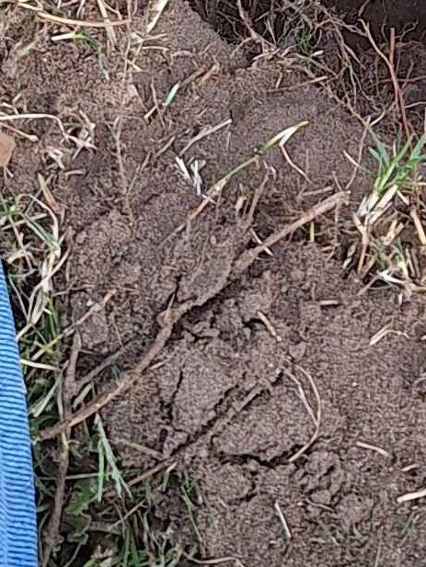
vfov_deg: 11.6
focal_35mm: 152
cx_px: 489
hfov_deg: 9.6
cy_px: -572
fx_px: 2493
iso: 40
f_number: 1.8
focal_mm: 5.54
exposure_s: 1/535
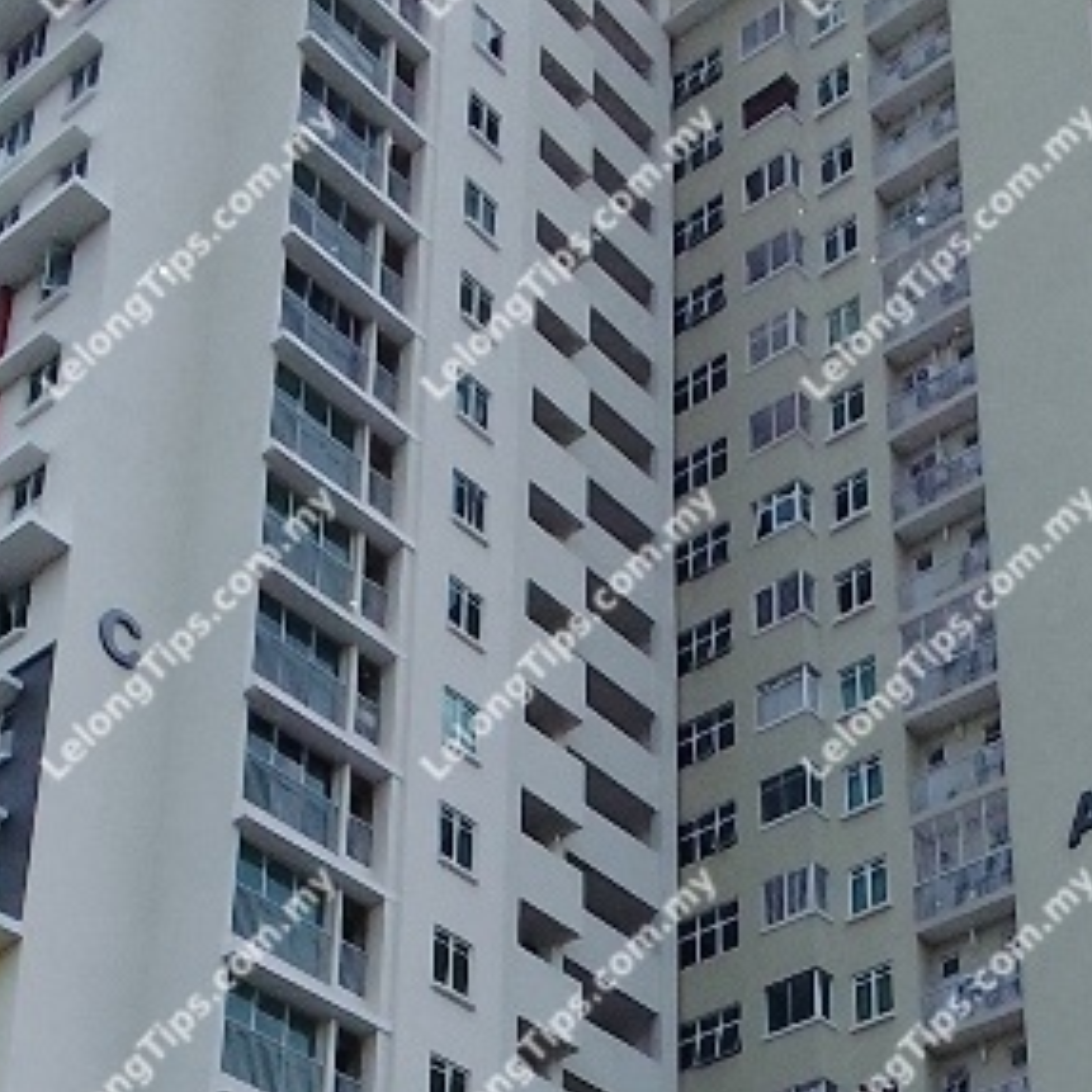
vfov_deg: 26.8
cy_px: 1065
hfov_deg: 28.1
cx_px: 447
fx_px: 2177
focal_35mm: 61
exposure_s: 1/3714
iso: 50
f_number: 2.2
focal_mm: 1.65
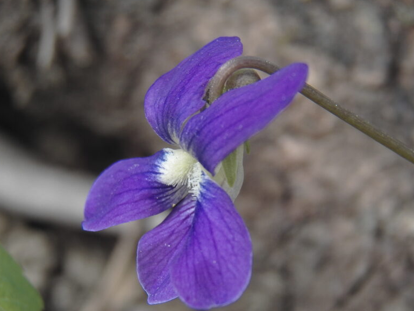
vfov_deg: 13.1
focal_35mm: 113
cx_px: 209
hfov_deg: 17.4
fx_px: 1352
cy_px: 190
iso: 125
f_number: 3.6
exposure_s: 1/160
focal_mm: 15.2
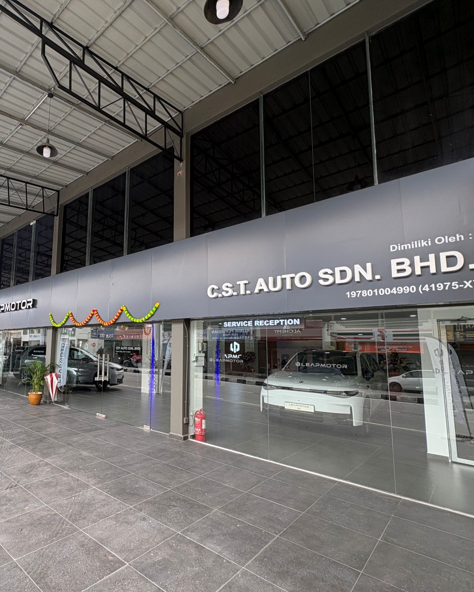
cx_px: 129
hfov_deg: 67.2
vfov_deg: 83.2
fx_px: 333
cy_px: 308
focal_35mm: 19
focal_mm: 2.22
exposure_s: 1/204
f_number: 2.2
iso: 40
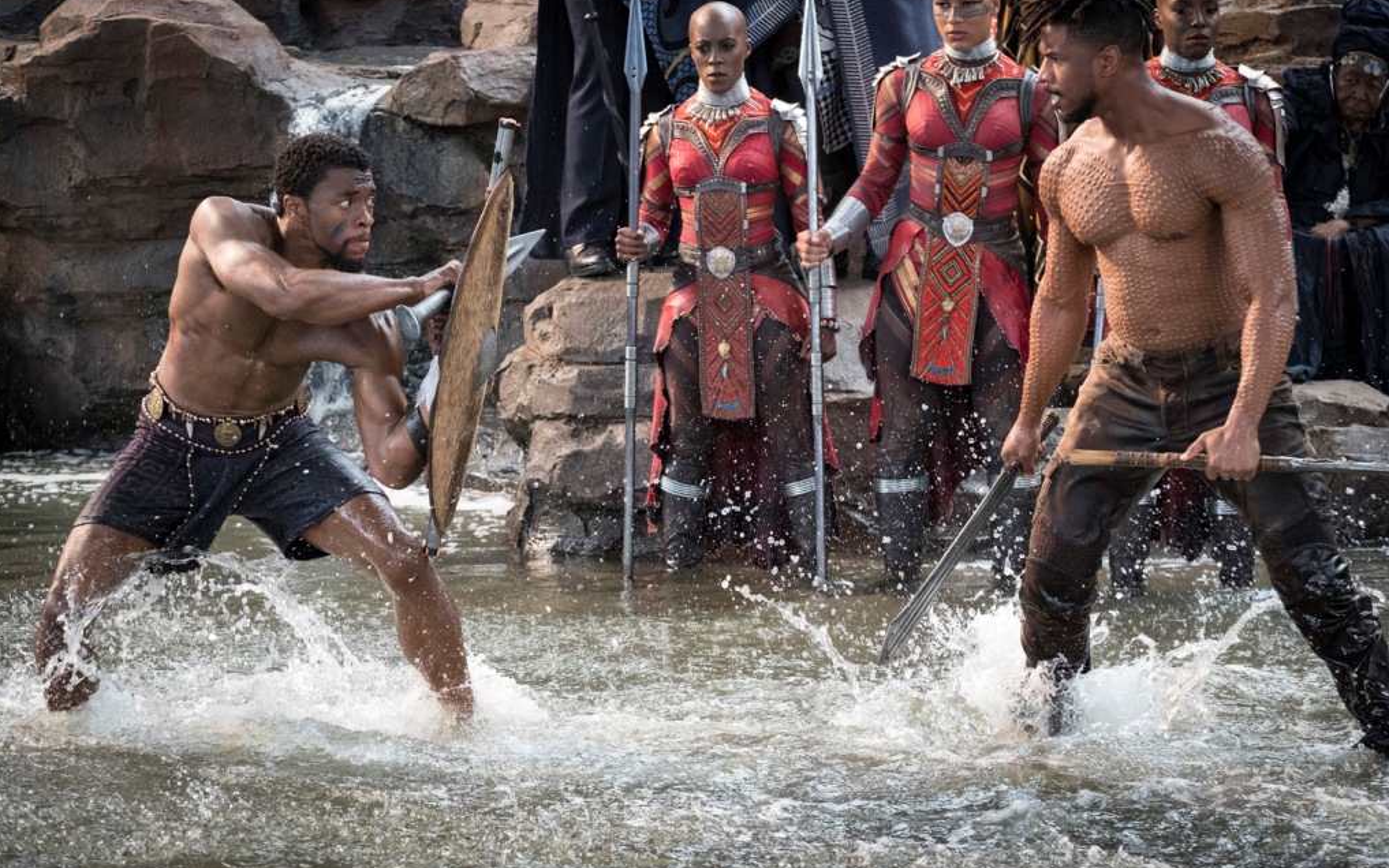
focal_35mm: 119
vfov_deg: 11.0
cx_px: 691
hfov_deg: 17.5
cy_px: 413
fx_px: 4505
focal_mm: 77.3
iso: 2500
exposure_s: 1/500
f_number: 4.5
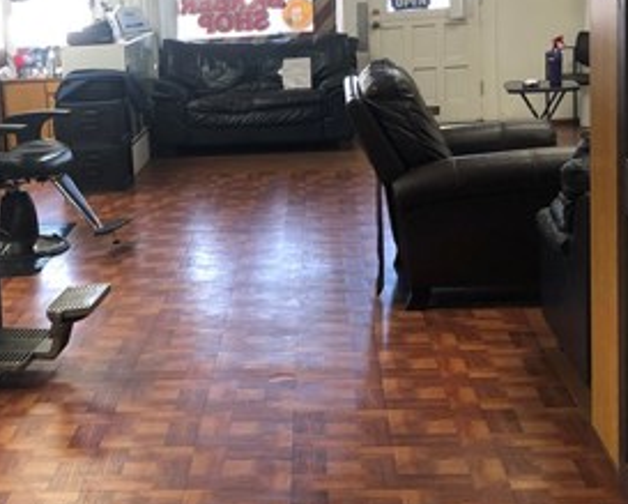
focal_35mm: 64
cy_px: 168
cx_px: 196
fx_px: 1191
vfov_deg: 23.8
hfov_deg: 29.3
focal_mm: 3.99
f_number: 1.8
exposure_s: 1/20
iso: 32
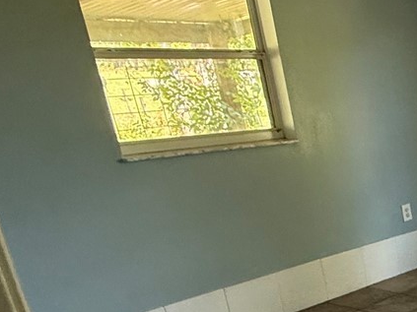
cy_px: 267
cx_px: 690
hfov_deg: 24.1
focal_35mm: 53
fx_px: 638
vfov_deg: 26.8
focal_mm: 2.22
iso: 160
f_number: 2.2
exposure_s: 1/99
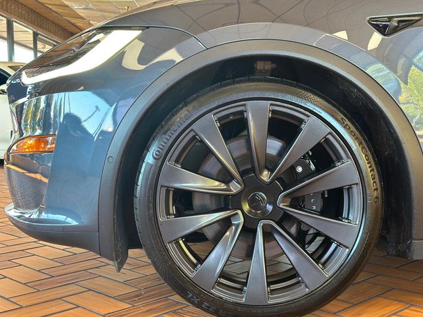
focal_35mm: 48
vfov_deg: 30.3
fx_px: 587
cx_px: 212
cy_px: 158
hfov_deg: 39.7
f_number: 1.78
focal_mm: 6.86
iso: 125
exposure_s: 1/120
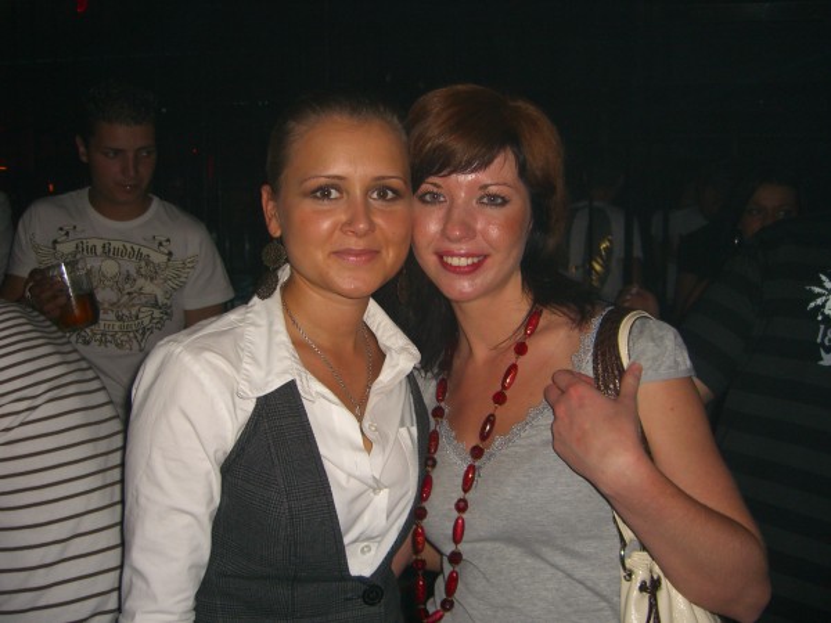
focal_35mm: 38
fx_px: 912
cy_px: 312
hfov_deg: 49.0
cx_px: 416
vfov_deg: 37.7
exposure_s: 1/60
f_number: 2.8
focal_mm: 7.9
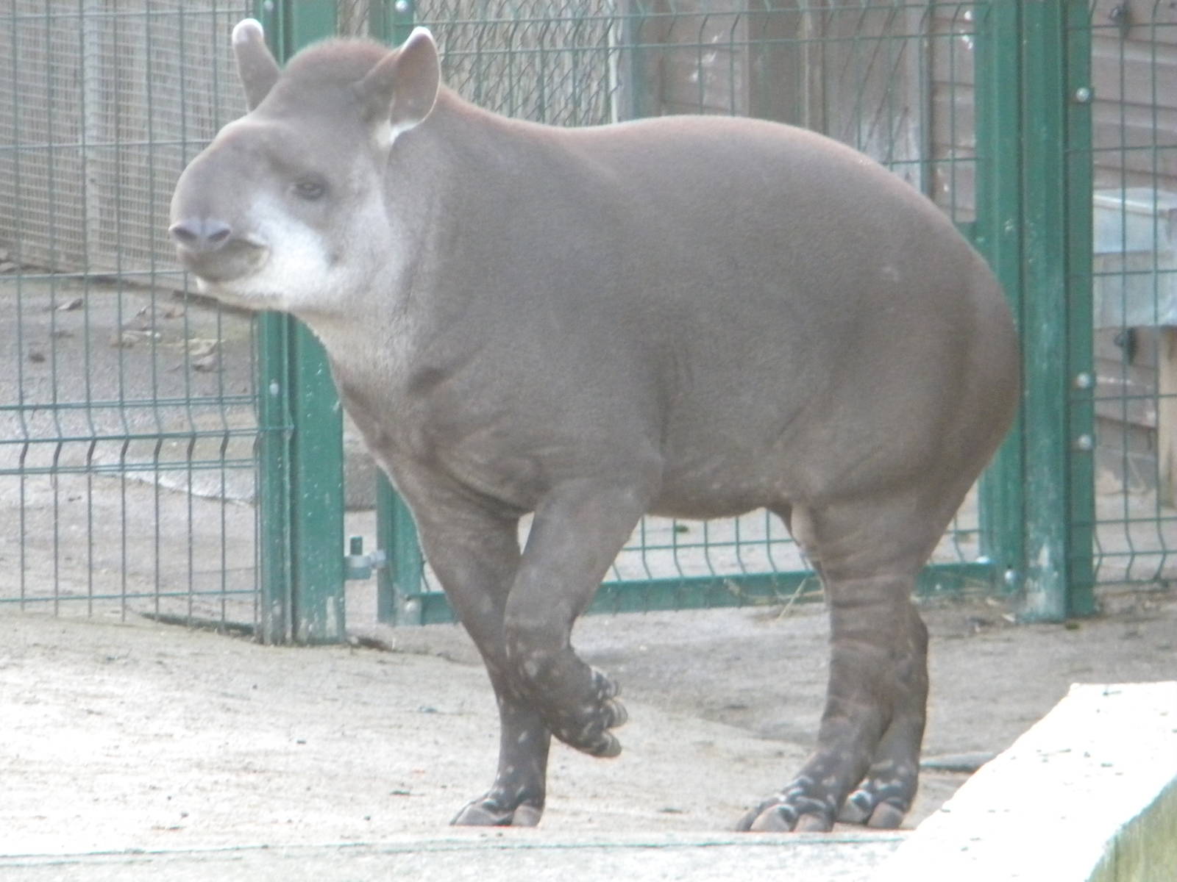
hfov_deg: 5.9
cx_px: 588
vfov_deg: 4.4
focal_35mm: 335
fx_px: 11391
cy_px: 441
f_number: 5.4
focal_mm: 60.7
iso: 800
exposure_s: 1/93.7
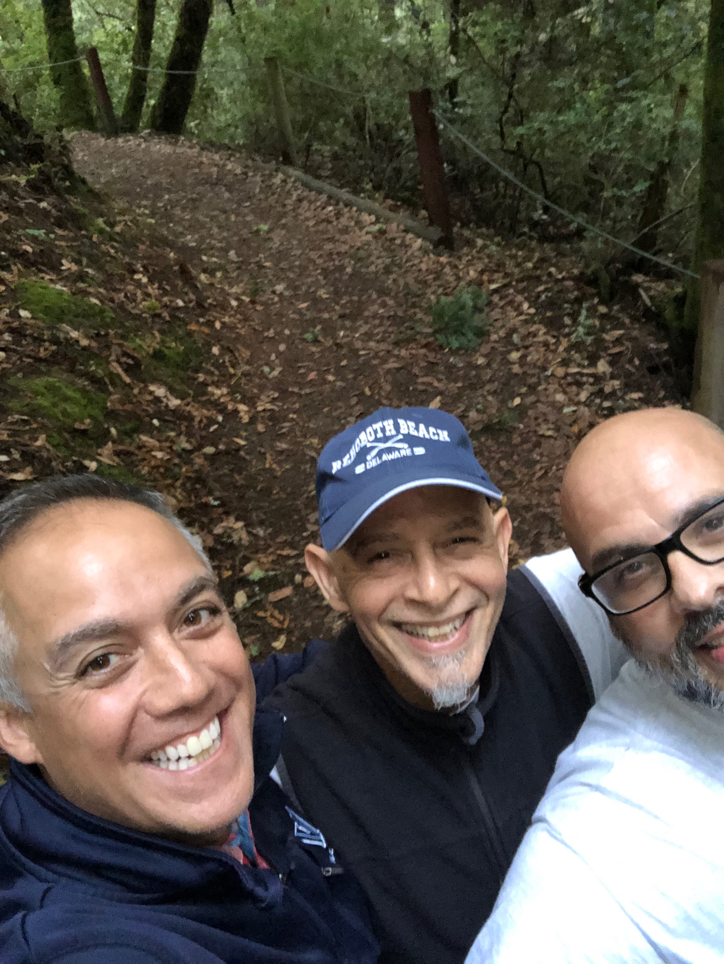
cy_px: 482
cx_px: 362
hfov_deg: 44.2
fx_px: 891
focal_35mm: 32
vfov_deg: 56.8
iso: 500
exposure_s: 1/24
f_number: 2.2
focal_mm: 2.87
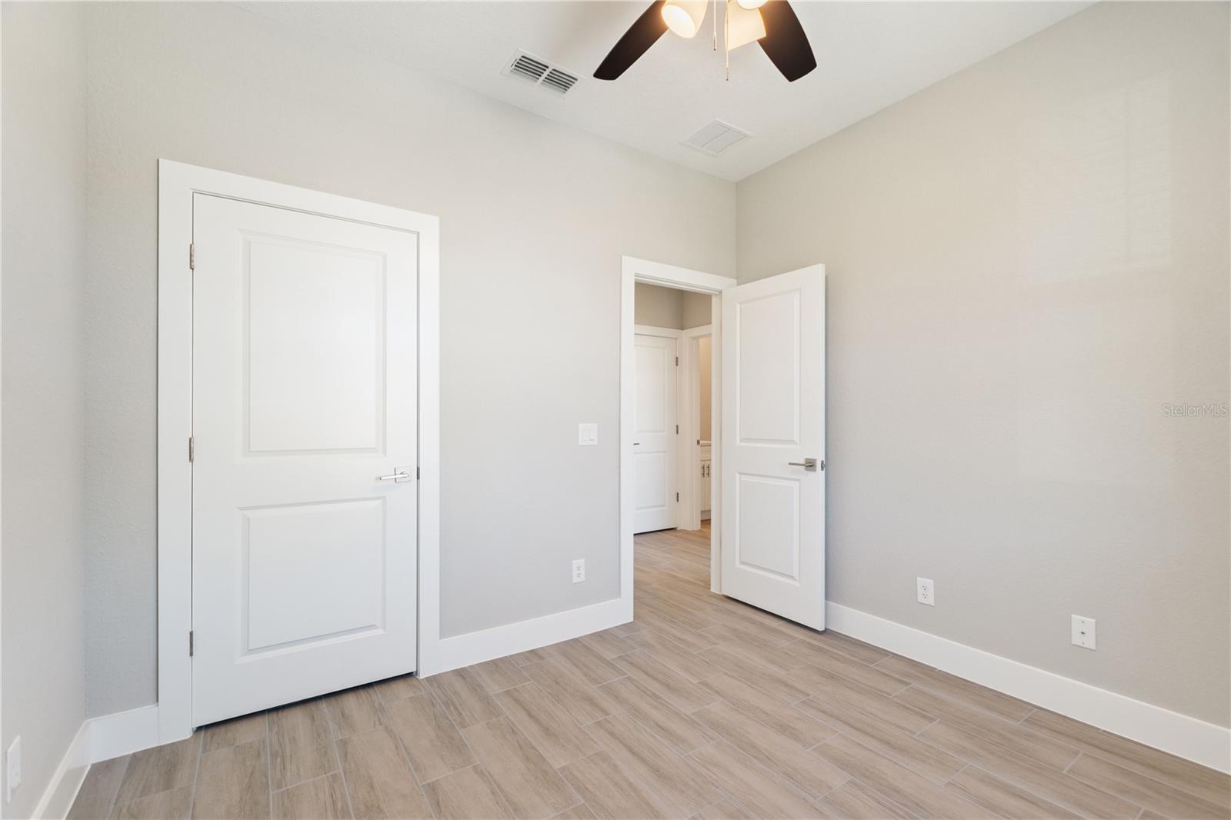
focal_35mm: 15
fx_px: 513
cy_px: 410
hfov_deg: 100.4
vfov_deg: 77.3
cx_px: 616
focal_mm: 10
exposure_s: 1/4
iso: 400
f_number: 4.5
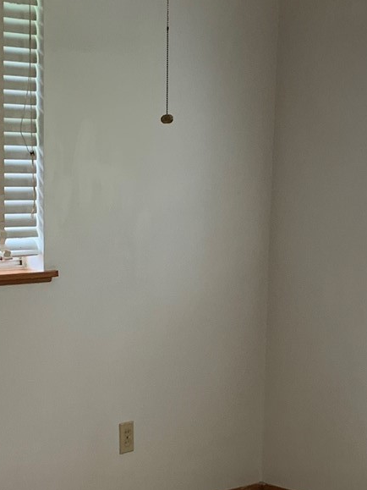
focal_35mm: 92
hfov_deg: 16.1
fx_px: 1301
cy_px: 359
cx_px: 163
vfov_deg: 21.2
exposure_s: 1/95
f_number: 1.8
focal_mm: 4.25
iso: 100
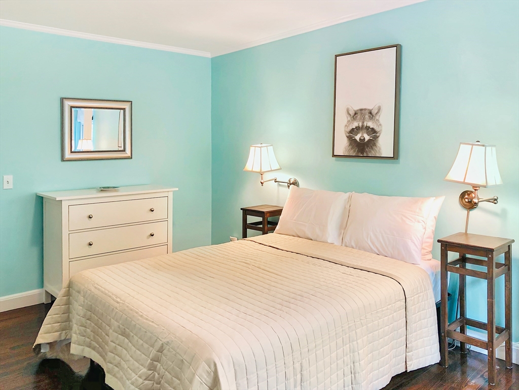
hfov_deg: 63.4
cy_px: 195
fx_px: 420
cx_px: 260
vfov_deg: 49.7
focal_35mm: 28
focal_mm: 3.99
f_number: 1.8
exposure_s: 1/25
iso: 40
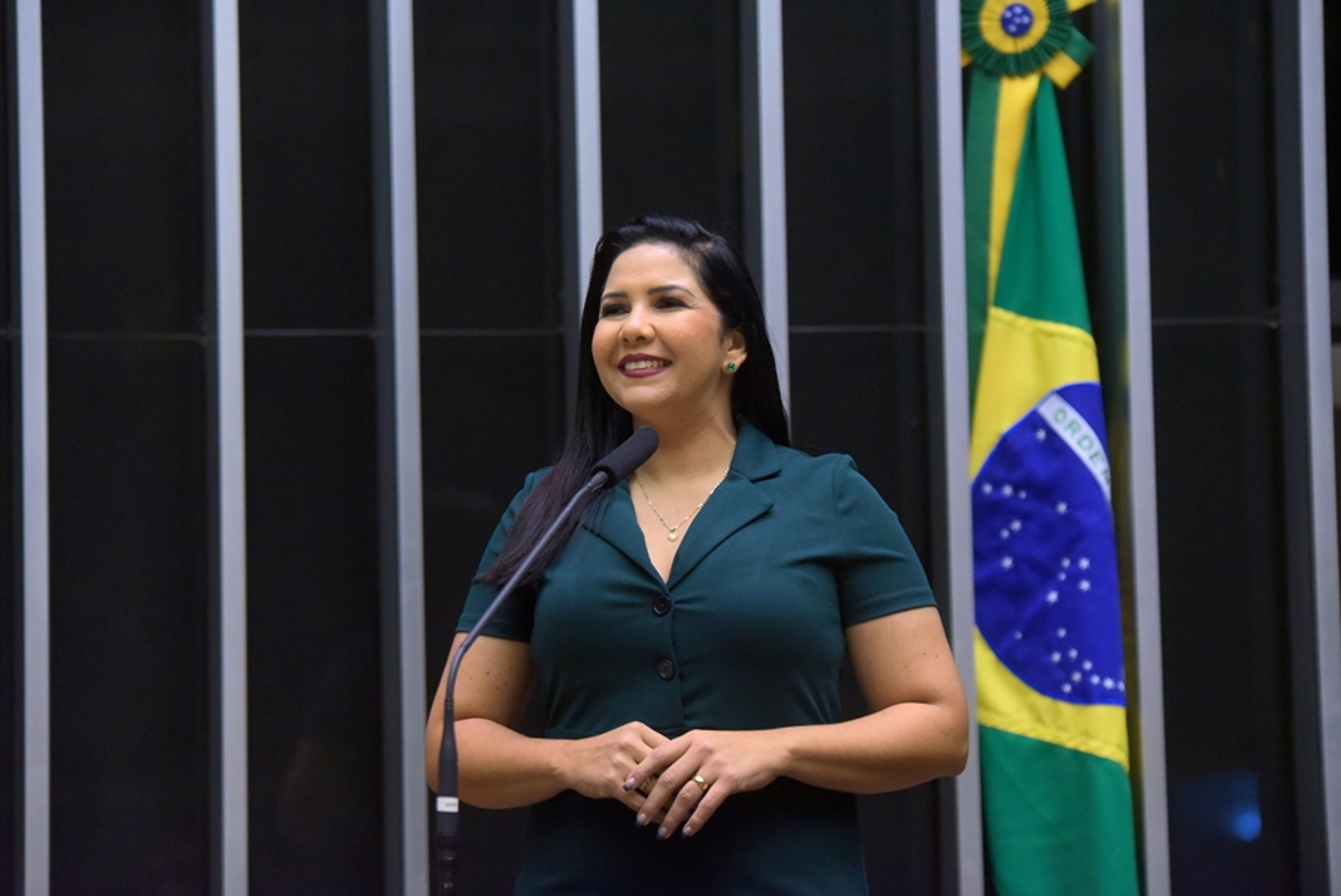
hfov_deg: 15.8
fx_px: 4845
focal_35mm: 130
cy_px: 448
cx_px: 670
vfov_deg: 10.6
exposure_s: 1/250
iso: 6400
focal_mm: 130
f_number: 3.5
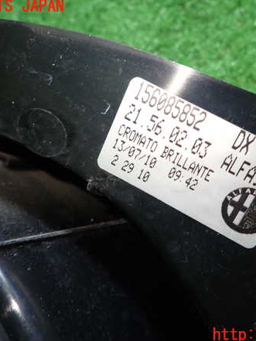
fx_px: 335
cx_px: 155
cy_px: 171
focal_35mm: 34
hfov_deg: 41.6
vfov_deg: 53.9
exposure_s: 1/60
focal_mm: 4.5
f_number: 2
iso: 125
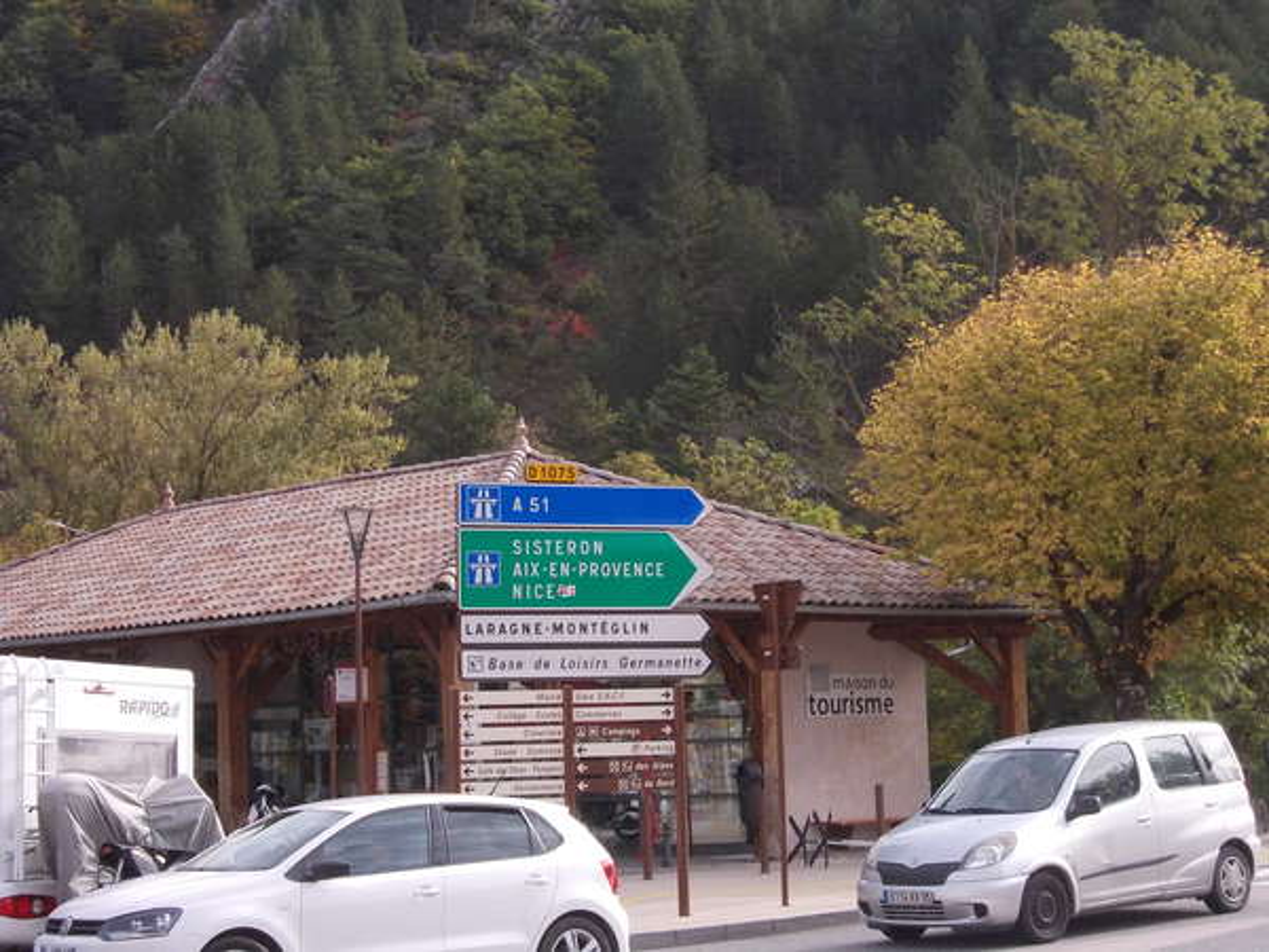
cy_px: 476
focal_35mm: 71
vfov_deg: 20.7
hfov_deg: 27.4
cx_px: 634
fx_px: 2603
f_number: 4.3
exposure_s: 1/500
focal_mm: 10
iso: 160
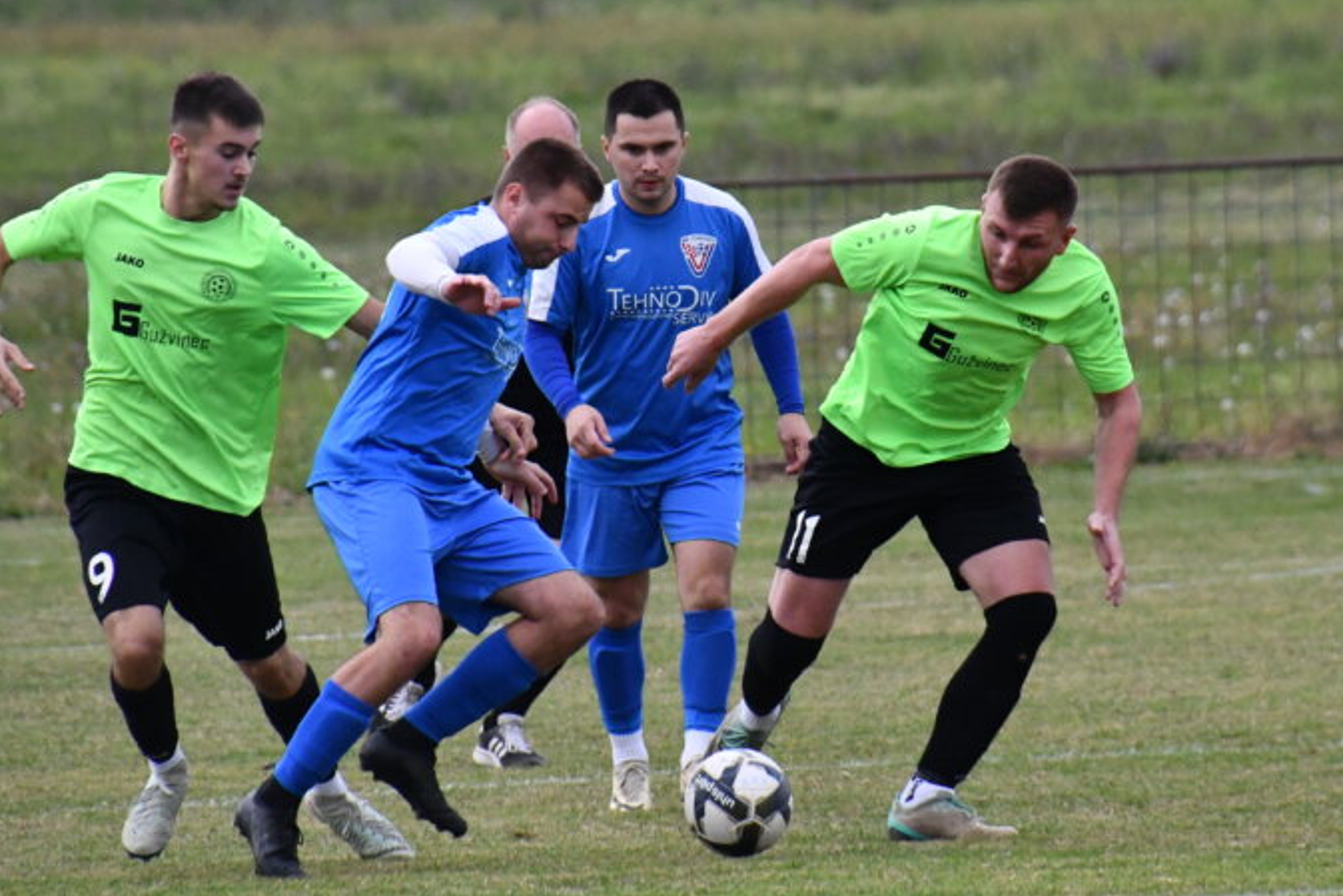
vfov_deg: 1.7
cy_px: 302
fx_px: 29812
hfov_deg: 2.6
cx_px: 760
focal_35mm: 799
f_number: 8
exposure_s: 1/4000
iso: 3200
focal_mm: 350
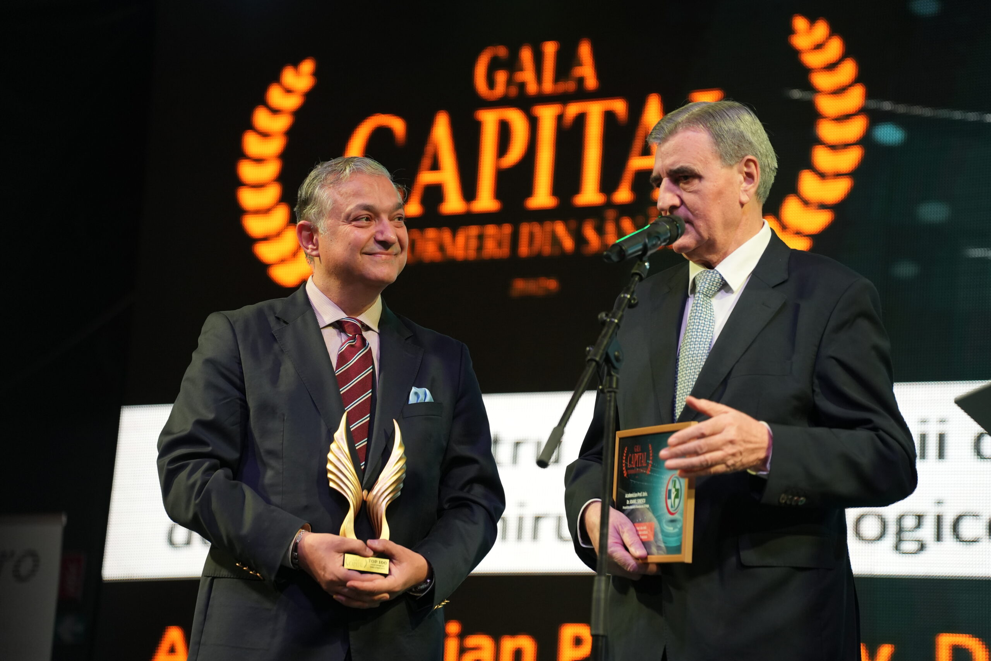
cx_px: 496
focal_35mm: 119
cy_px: 330
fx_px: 3276
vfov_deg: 11.5
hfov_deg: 17.2
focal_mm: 119
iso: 2000
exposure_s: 1/160
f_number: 3.2
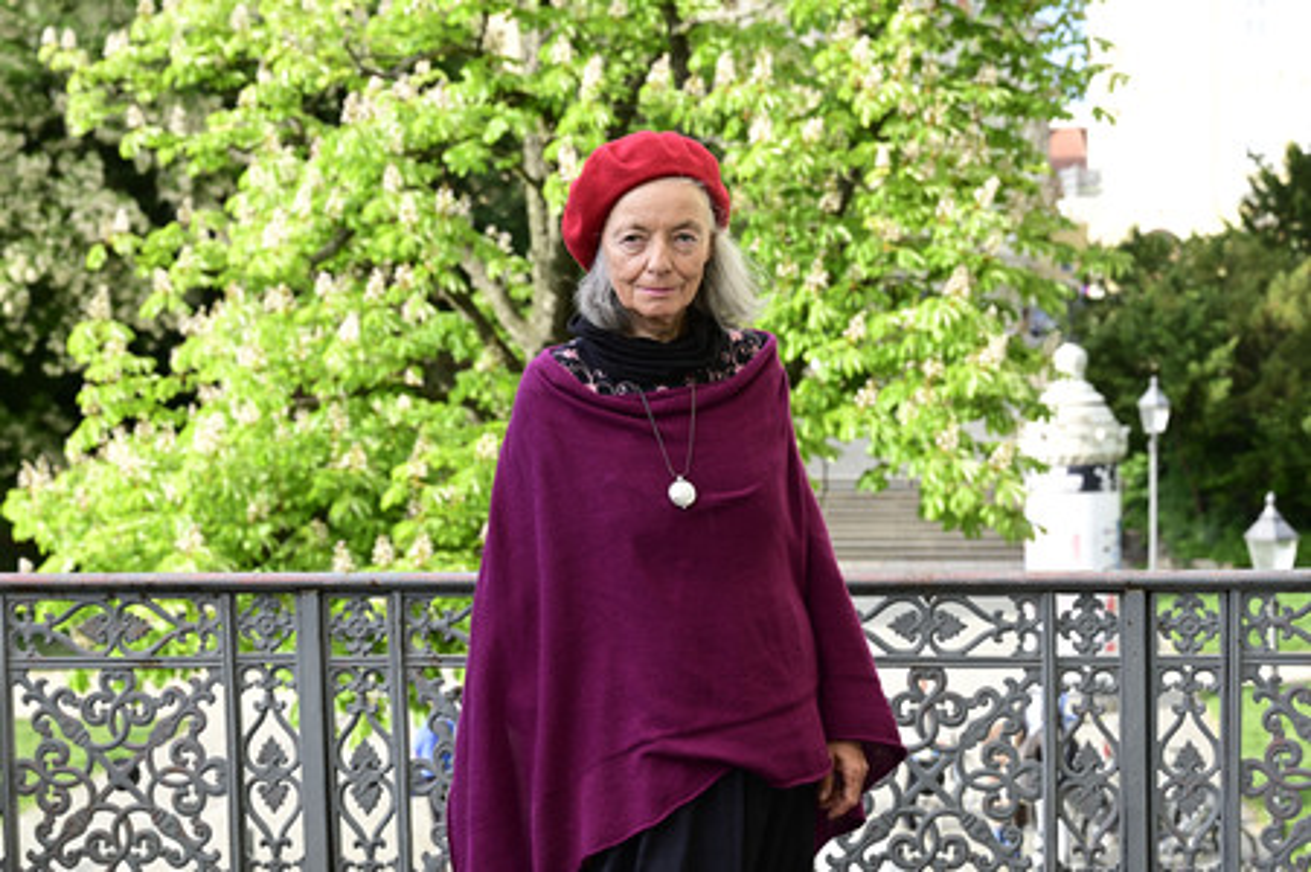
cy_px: 436
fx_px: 2220
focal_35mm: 61
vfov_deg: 22.2
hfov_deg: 32.9
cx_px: 656
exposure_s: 1/200
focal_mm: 61
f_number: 6.3
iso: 250
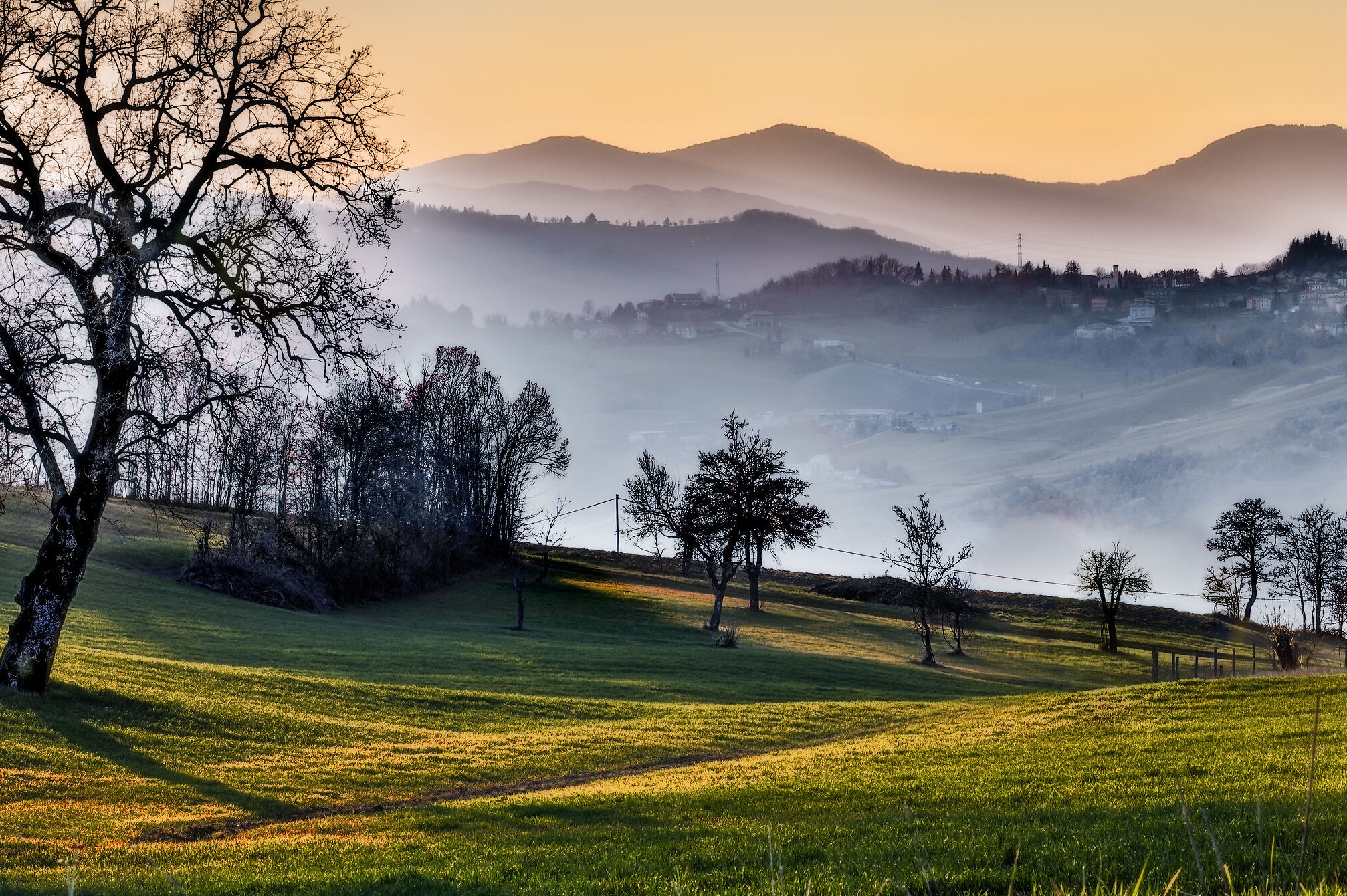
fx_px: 5347
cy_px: 390
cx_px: 593
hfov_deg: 14.4
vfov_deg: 9.6
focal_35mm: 143
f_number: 22
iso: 100
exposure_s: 1/6
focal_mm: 120
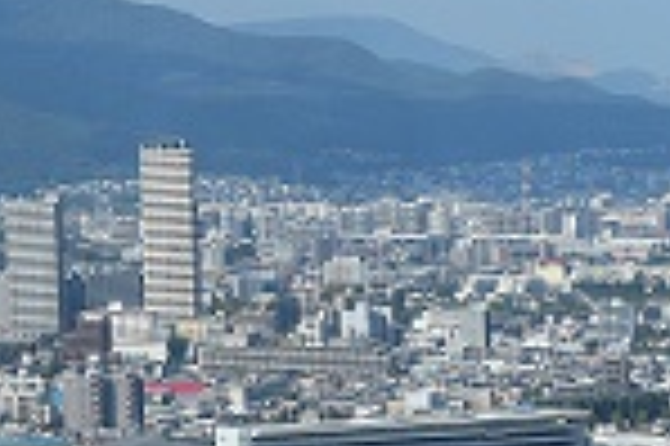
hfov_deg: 6.2
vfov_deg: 4.1
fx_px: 6172
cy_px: 329
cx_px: 504
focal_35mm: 332
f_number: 10
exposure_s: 1/400
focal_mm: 55
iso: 200
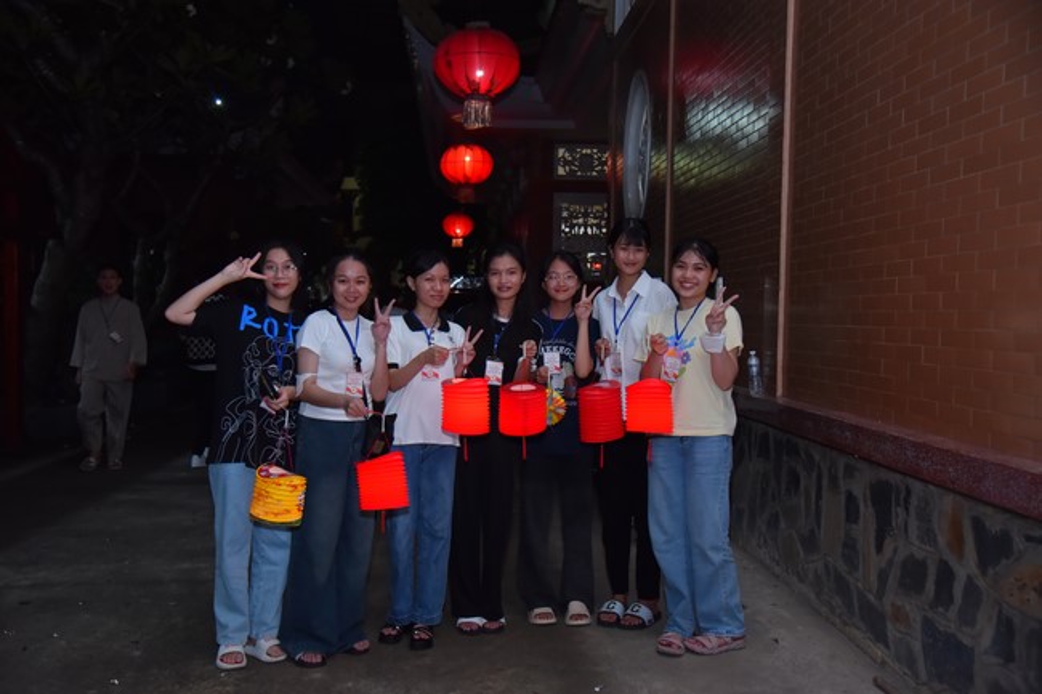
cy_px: 347
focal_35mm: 38
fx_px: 1100
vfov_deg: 35.0
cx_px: 521
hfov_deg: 50.7
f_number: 4.5
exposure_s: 1/125
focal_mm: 38
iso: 1600
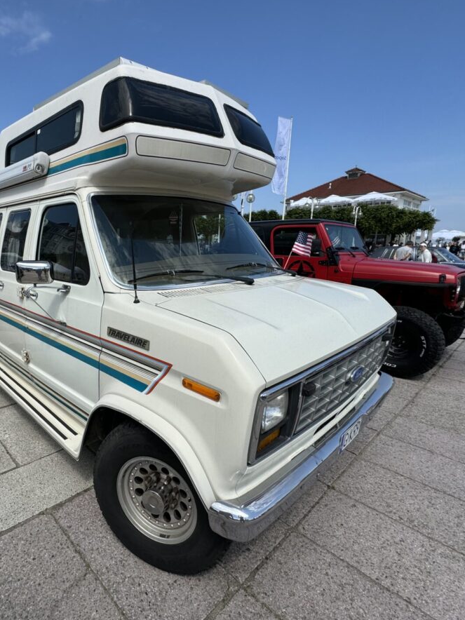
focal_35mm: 19
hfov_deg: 66.6
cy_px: 307
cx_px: 151
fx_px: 340
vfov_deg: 84.7
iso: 50
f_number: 2.2
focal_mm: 2.22
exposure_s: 1/2674
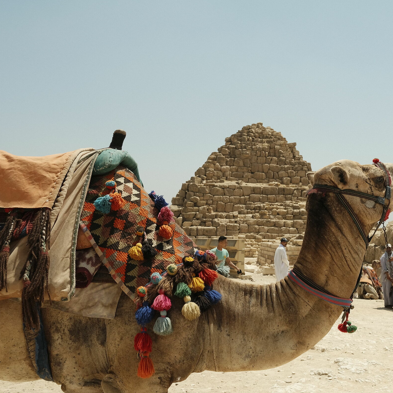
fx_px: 578
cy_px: 195
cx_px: 286
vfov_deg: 37.6
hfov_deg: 36.8
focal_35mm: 45
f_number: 8
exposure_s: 1/1900
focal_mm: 23
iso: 800
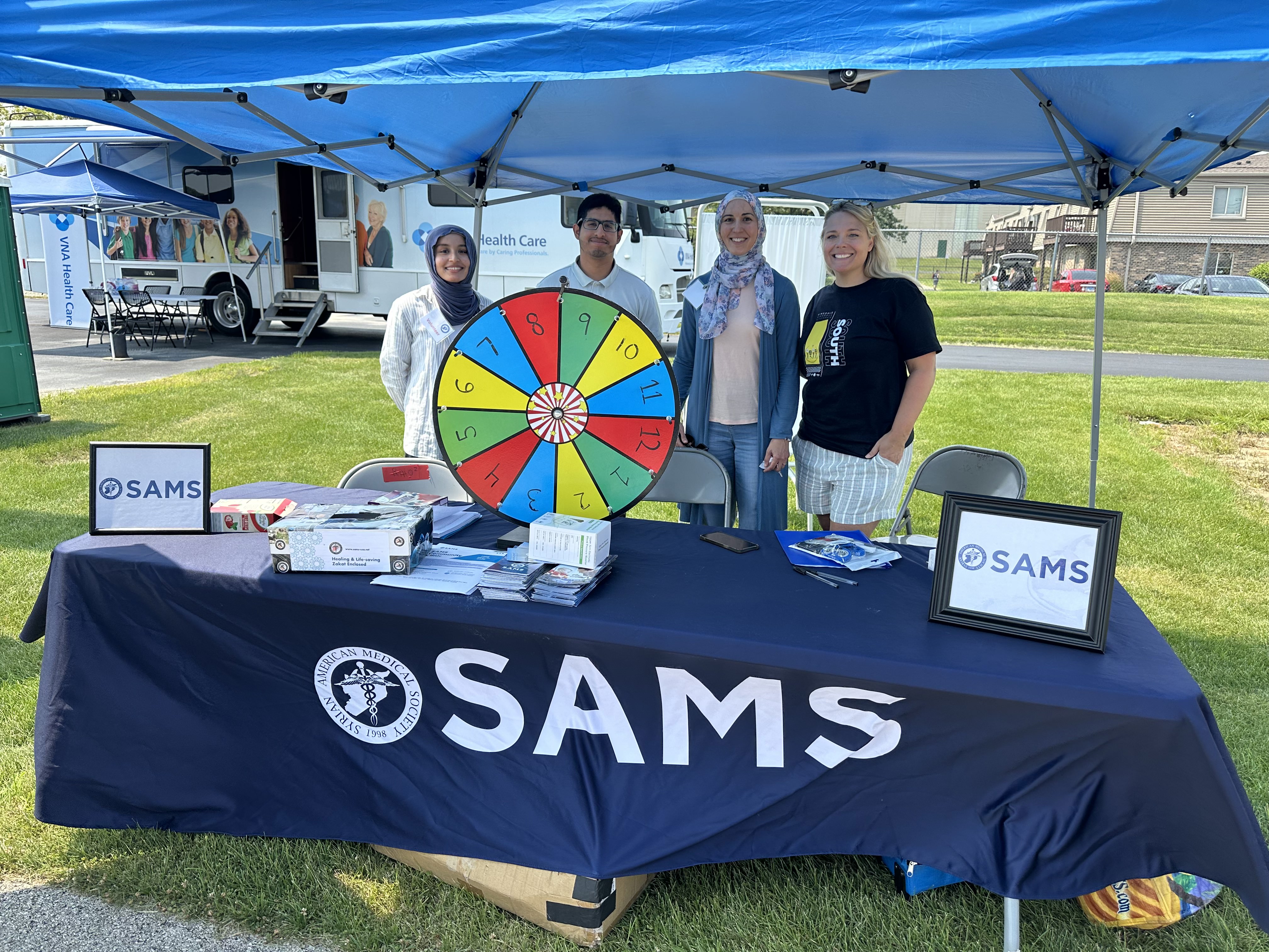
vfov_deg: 56.8
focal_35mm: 24
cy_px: 476
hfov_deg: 71.6
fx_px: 880
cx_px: 634
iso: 80
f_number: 1.78
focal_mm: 6.86
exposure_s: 1/2028
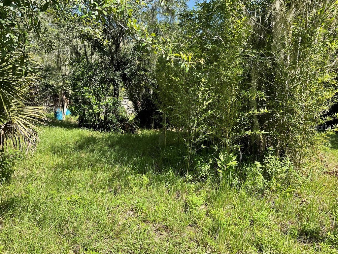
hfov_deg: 61.7
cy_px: 127
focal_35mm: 29
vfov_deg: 48.2
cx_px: 169
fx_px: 283
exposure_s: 1/524
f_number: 1.8
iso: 16
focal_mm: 3
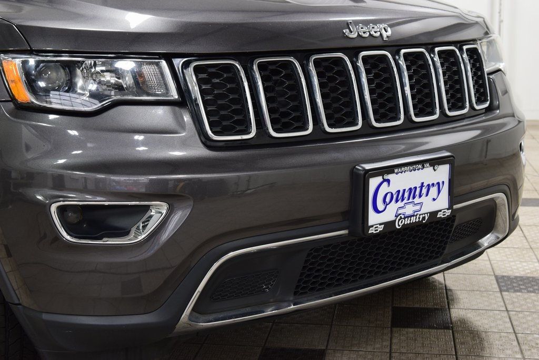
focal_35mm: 54
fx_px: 809
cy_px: 180
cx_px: 270
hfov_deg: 36.9
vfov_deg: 25.1
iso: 640
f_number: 6.3
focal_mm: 36
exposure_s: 1/15
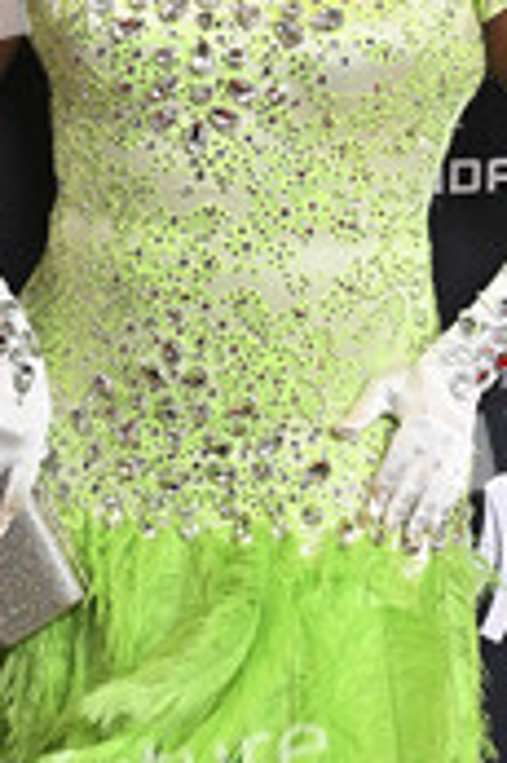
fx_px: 2942
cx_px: 247
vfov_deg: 14.7
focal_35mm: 139
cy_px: 168
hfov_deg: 9.8
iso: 4000
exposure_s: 1/250
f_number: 5.6
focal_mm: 60
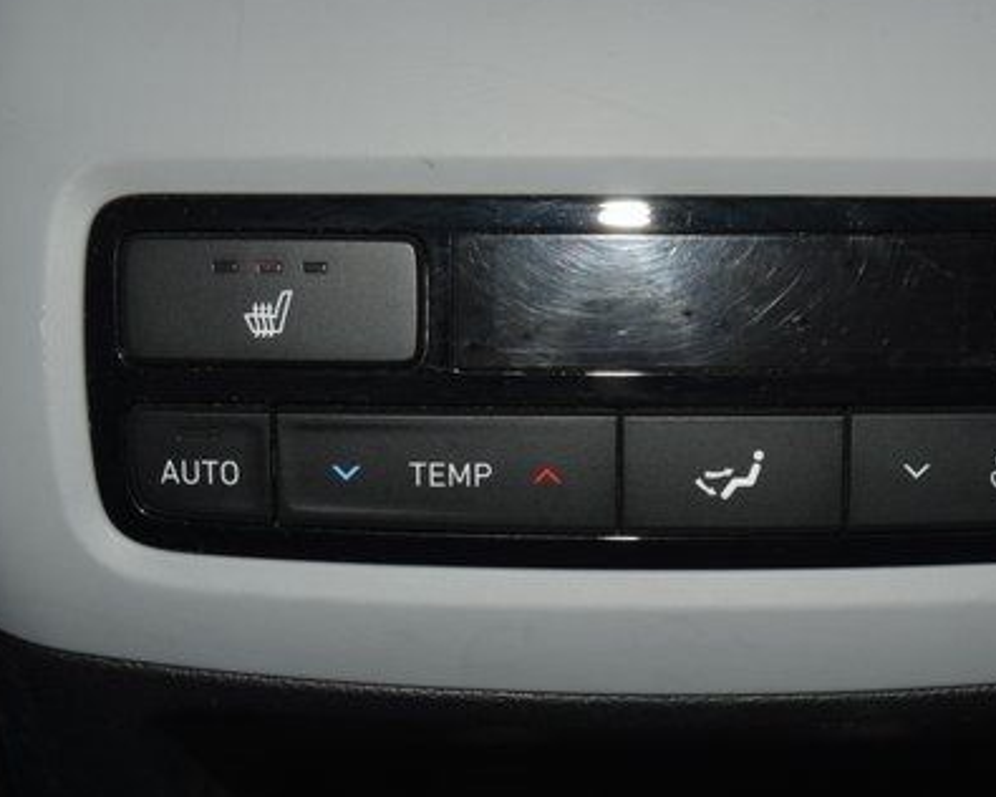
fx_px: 3095
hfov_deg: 18.2
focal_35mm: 105
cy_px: 460
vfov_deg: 14.7
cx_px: 749
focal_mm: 46
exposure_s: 1/60
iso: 100
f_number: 8
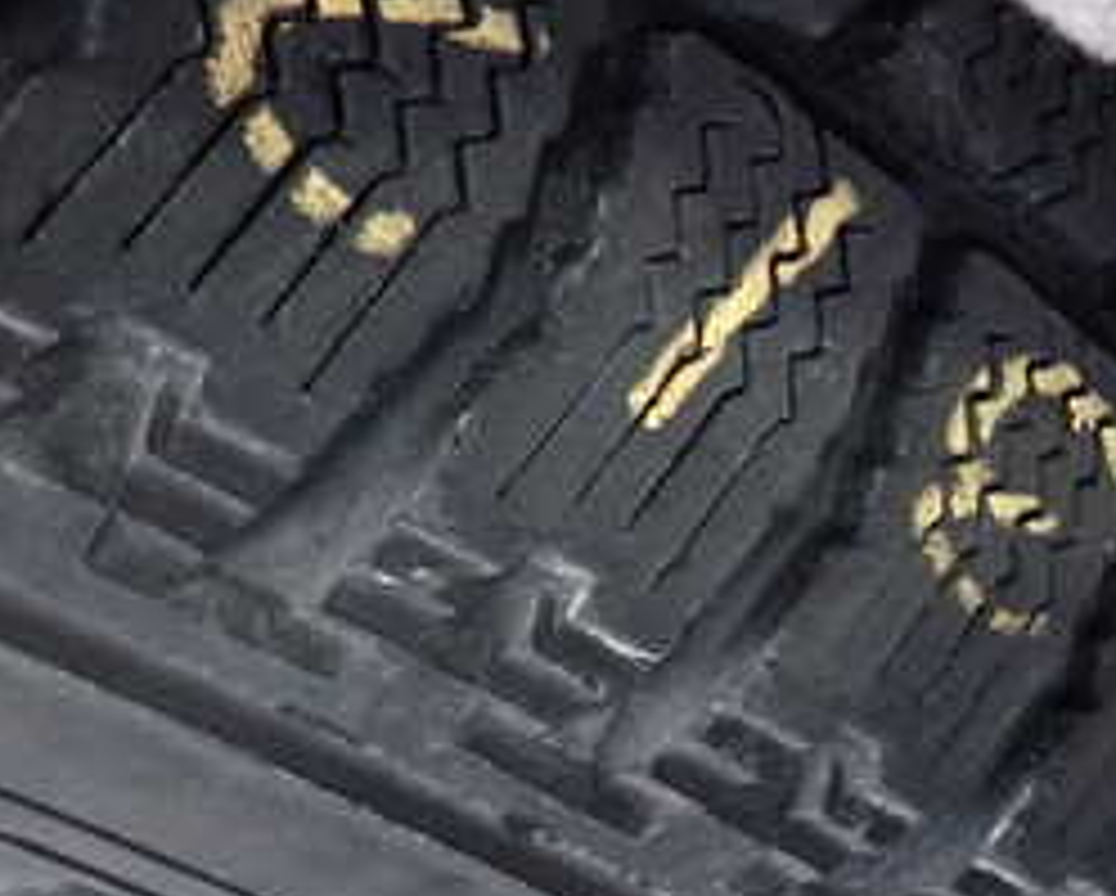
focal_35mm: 59
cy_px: 279
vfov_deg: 25.7
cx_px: 1336
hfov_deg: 28.0
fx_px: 1951
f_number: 2
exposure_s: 1/60
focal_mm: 4.5
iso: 200
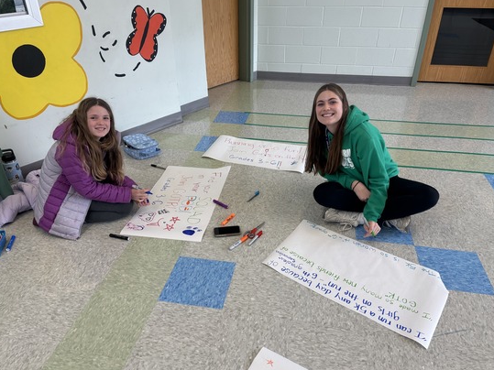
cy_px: 182
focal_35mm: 27
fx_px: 385
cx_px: 246
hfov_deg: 65.3
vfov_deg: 51.3
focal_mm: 5.96
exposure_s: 1/120
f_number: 1.6
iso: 80
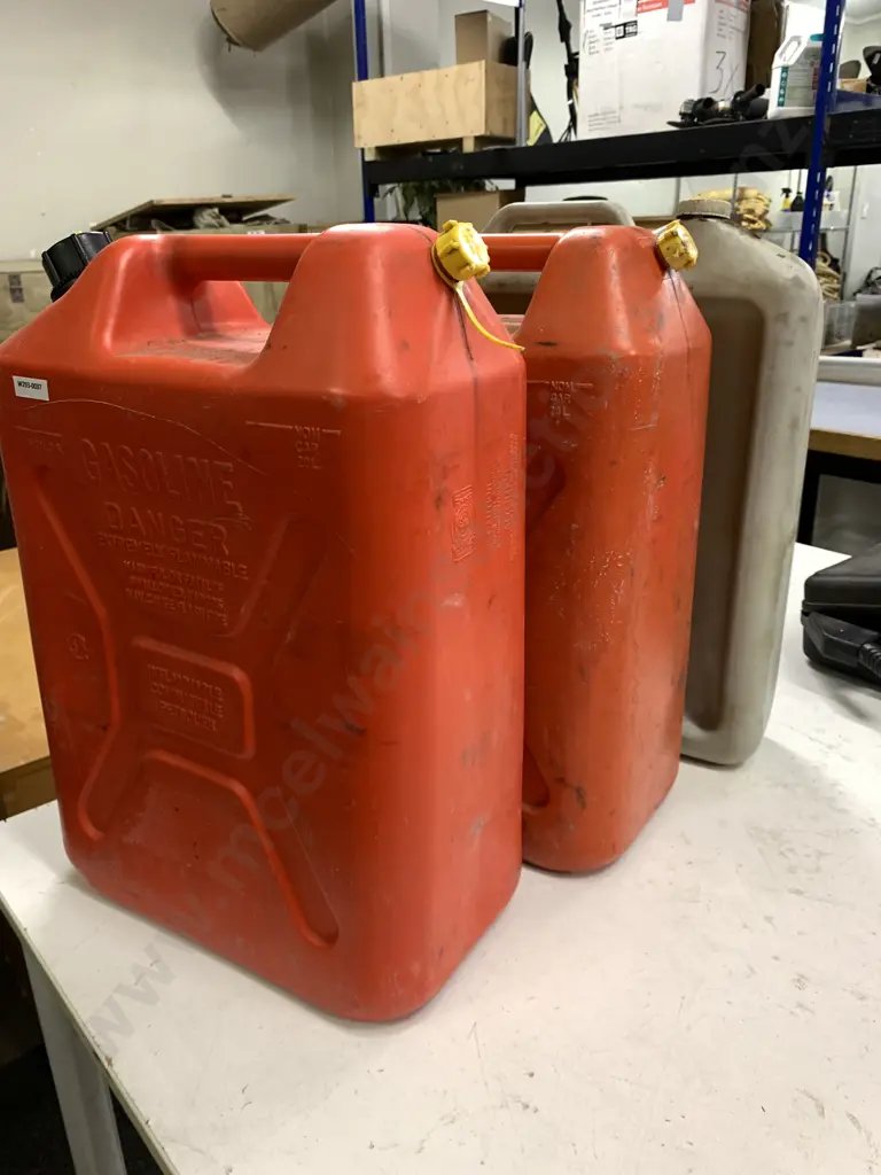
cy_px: 588
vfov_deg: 67.3
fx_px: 882
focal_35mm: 26
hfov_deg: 53.1
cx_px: 440
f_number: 1.8
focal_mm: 4.25
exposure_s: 1/50
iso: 100
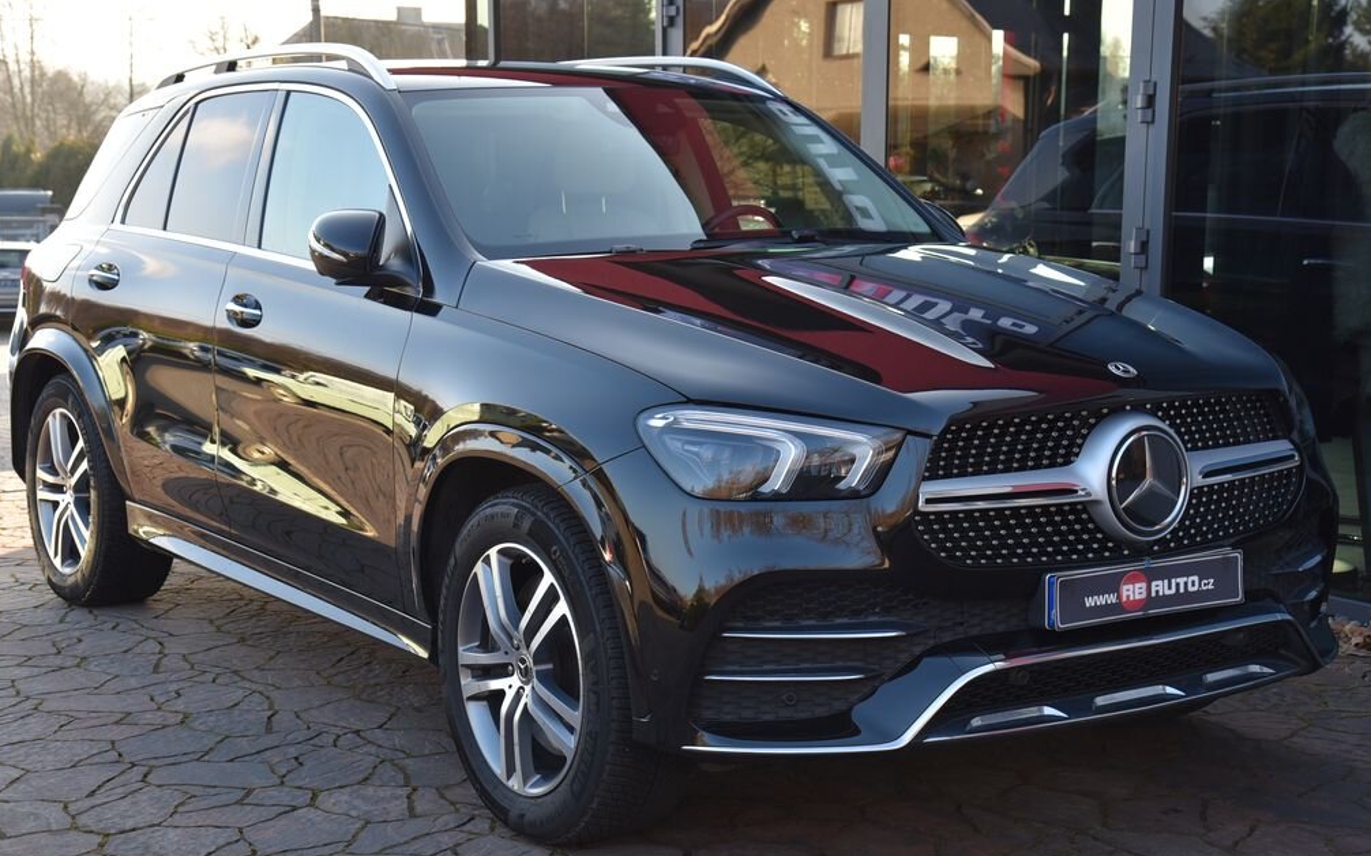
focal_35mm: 54
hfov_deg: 37.5
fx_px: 2017
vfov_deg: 24.0
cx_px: 687
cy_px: 443
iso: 500
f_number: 6.3
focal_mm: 52
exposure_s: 1/160
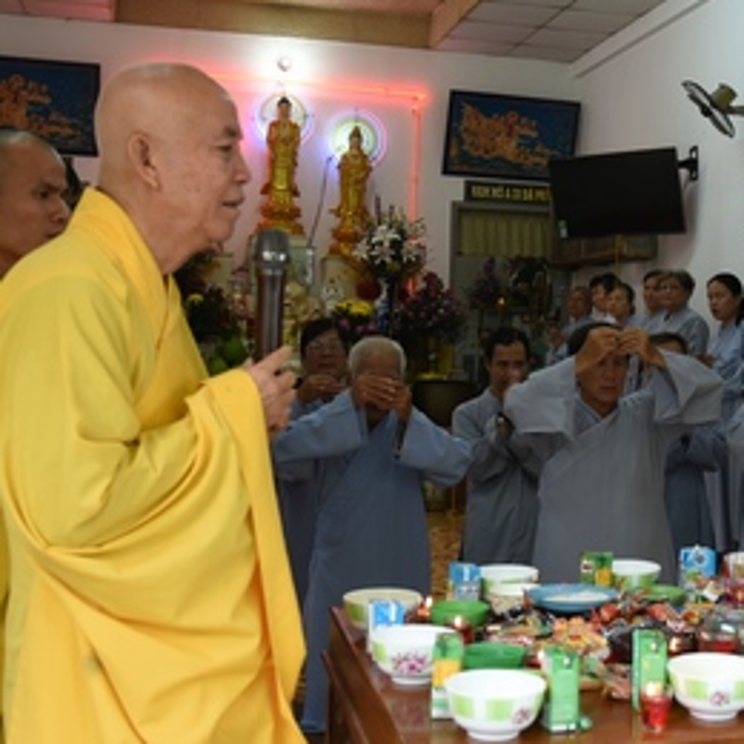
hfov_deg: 32.1
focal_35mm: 51
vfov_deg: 33.2
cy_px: 283
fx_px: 1240
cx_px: 635
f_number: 4
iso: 320
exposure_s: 1/40
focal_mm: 24
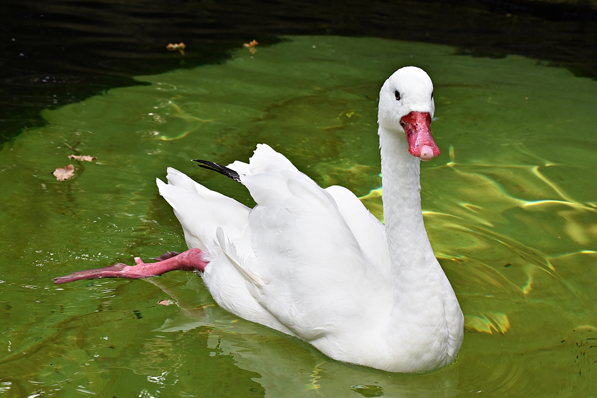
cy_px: 199
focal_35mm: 63
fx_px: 1045
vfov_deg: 21.6
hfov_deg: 31.9
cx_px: 298
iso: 400
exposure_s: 1/250
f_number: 8
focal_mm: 42
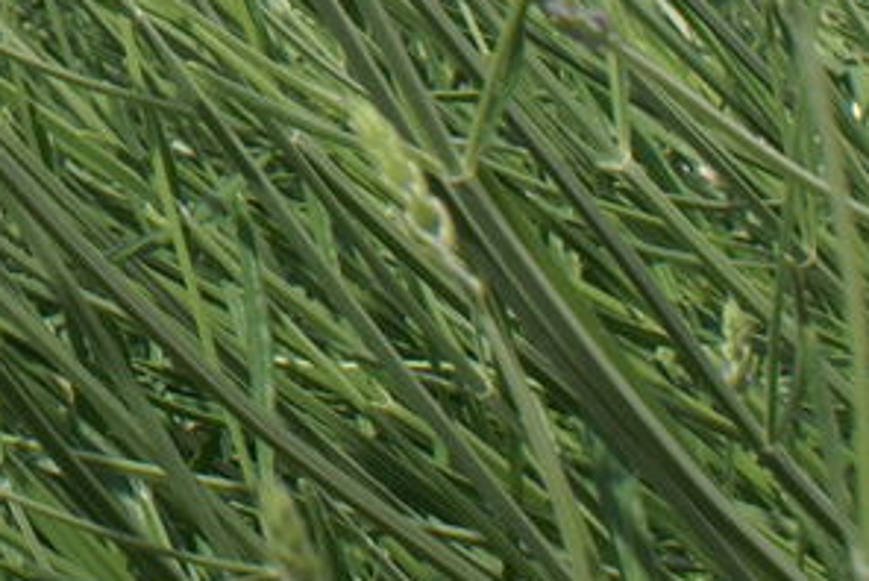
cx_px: -884
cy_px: -885
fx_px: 3914
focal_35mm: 162
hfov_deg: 11.4
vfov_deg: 7.8
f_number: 11
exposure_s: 1/100
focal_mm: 20
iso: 100
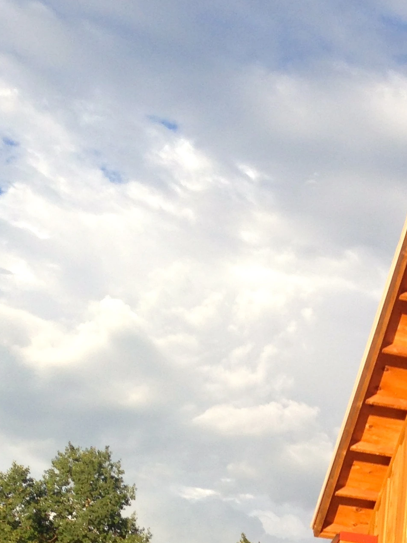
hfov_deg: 16.8
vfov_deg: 21.8
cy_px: 600
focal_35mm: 85
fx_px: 1333
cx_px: 445
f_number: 2.4
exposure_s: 1/809
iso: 50
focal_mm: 4.13
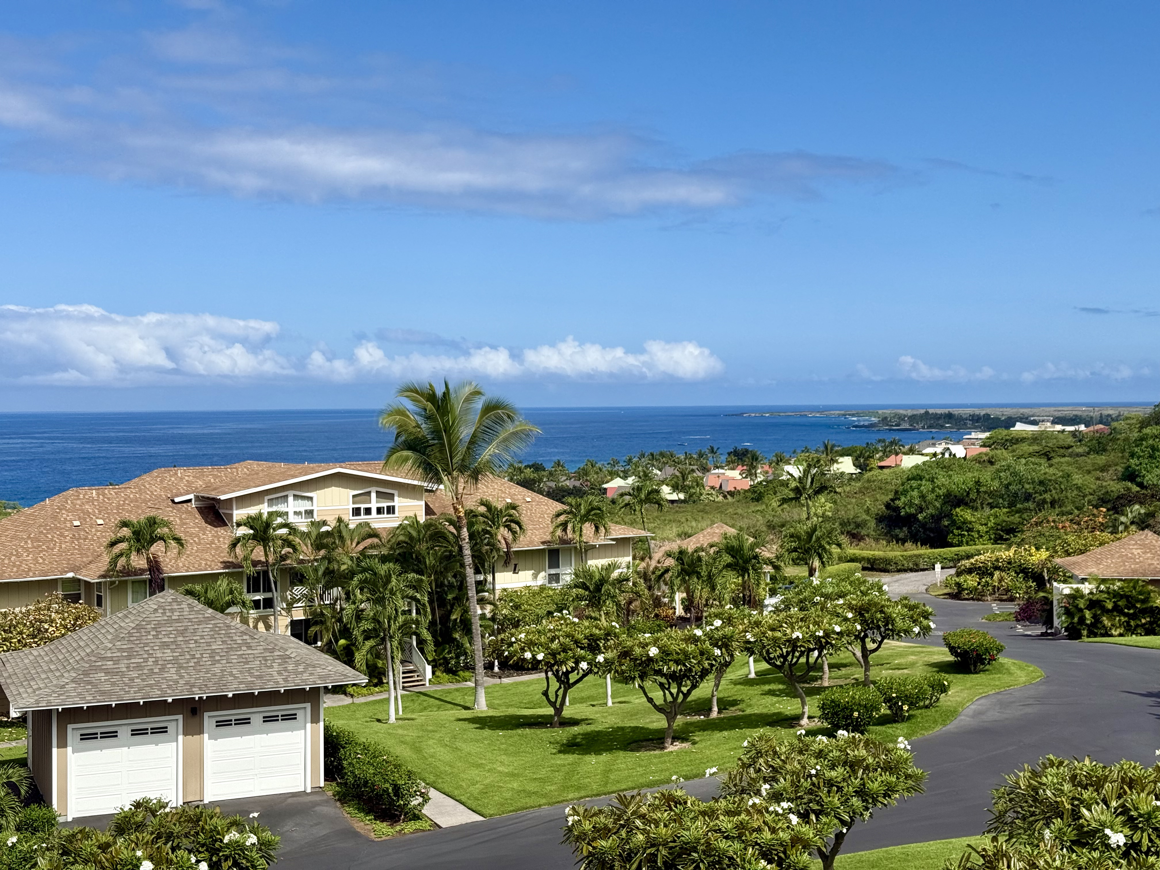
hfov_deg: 39.7
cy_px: 435
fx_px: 1609
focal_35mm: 48
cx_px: 580
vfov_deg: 30.3
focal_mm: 6.76
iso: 64
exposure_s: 1/7143
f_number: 1.78
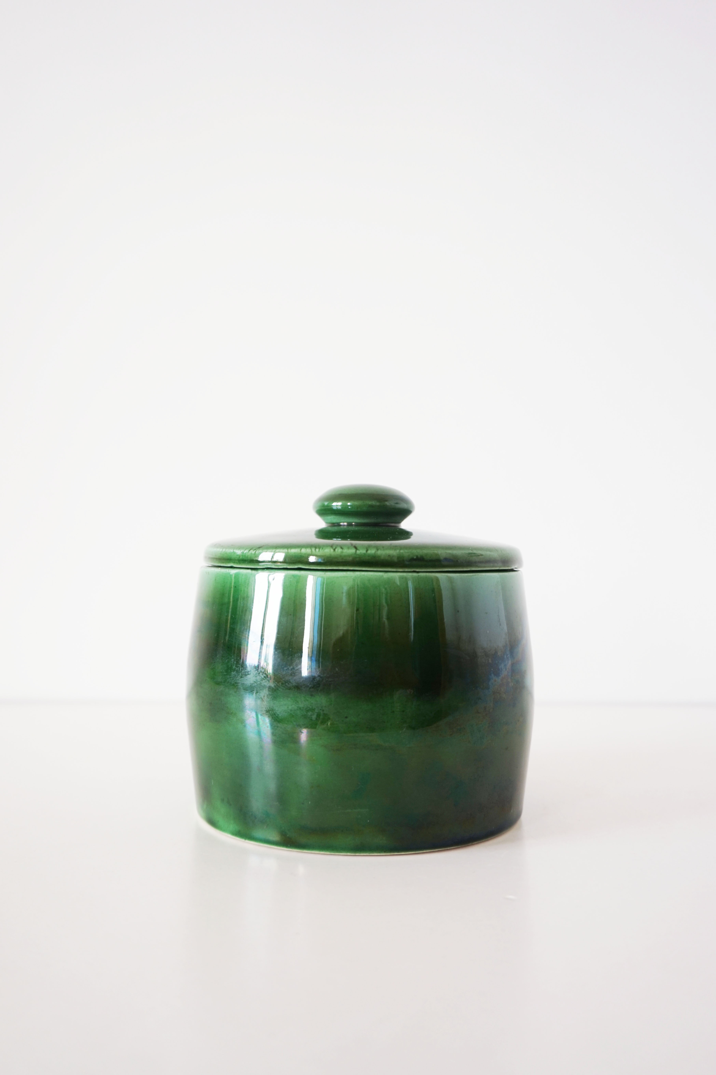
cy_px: 538
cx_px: 358
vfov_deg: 59.5
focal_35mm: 32
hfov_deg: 41.7
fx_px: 941
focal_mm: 21
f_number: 4
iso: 100
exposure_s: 1/60
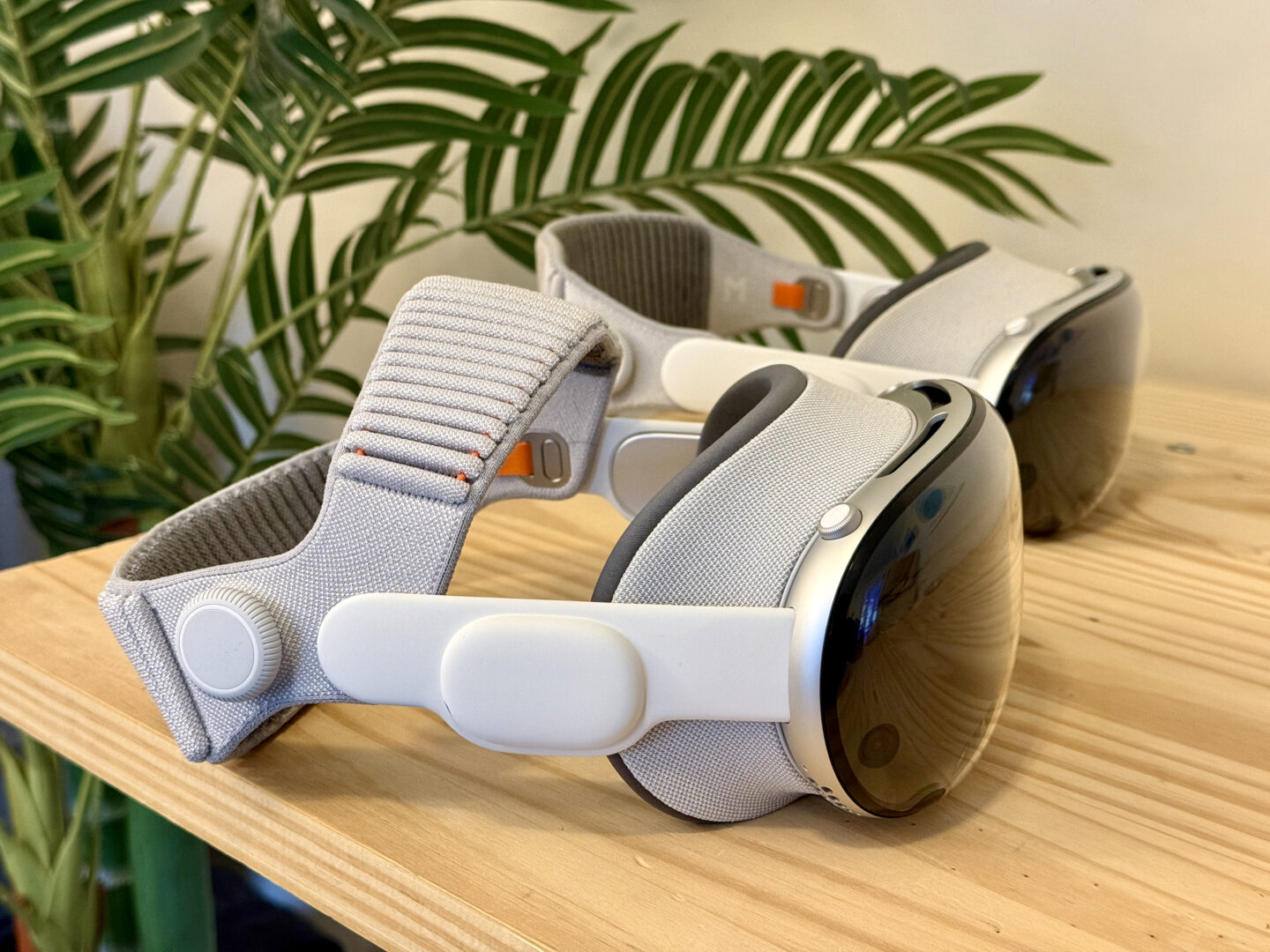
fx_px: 1761
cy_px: 476
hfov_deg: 39.7
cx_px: 635
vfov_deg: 30.3
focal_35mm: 48
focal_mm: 6.76
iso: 250
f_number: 1.78
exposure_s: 1/60
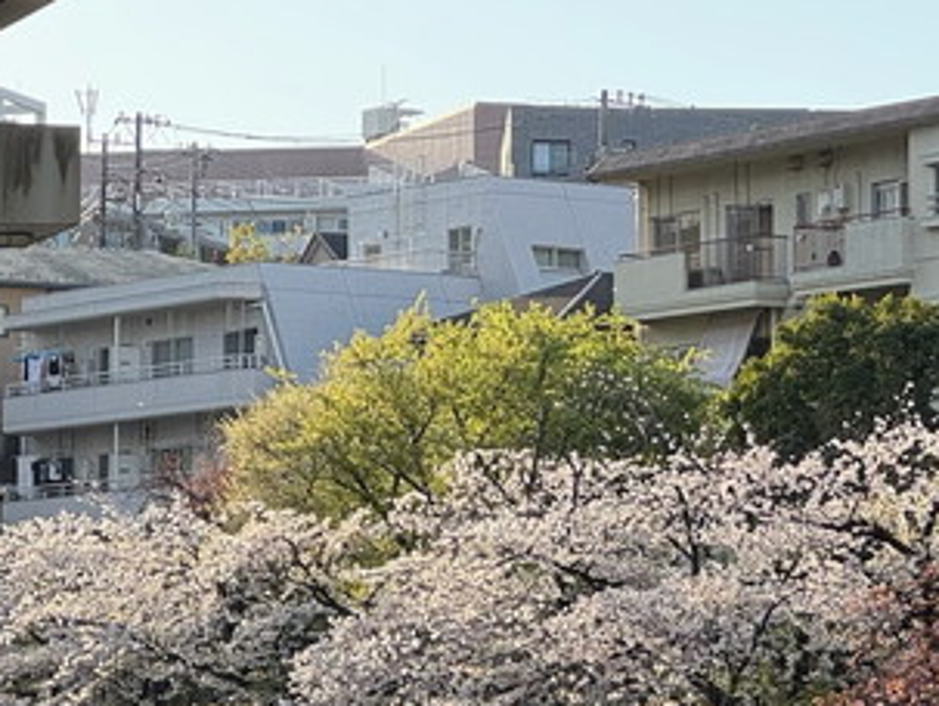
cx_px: 304
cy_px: 523
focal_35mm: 203
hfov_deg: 9.7
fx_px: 5513
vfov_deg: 7.3
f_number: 2.8
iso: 25
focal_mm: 9
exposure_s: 1/274
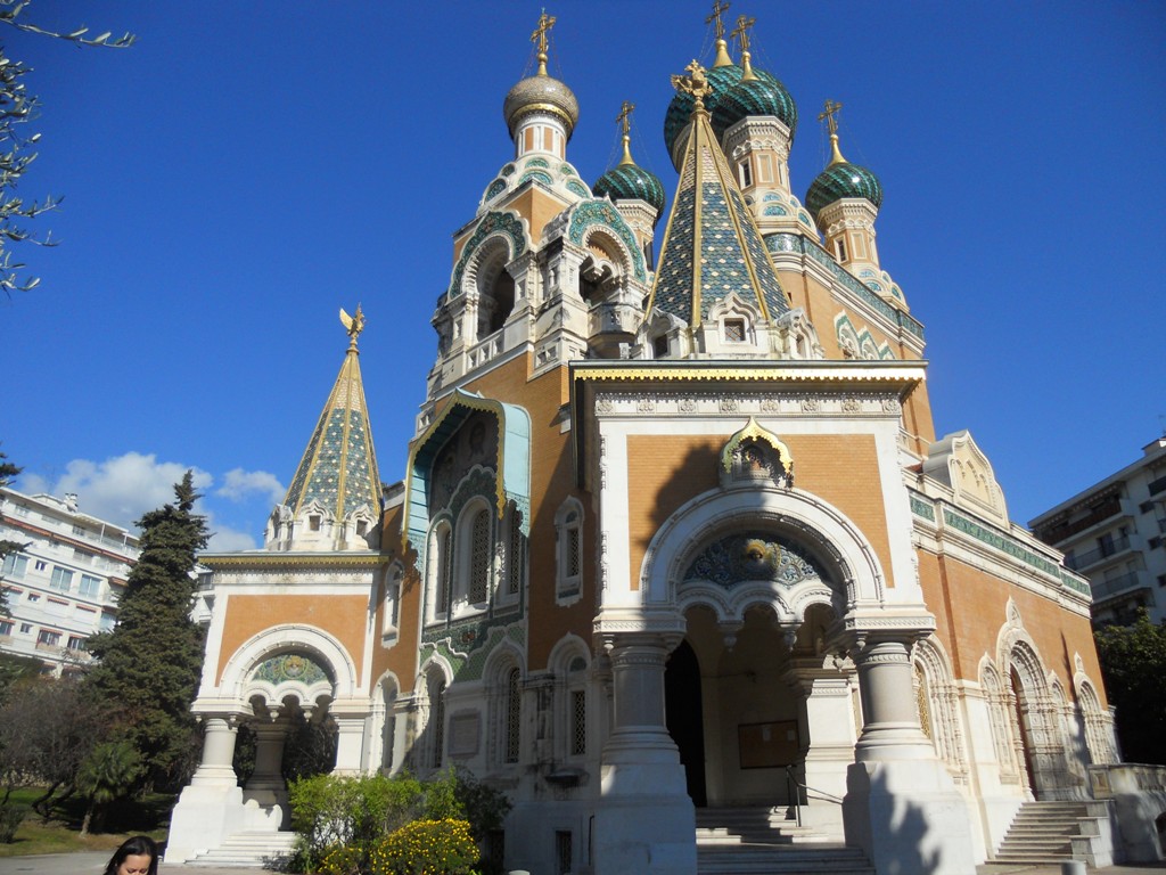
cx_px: 583
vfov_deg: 51.4
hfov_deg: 65.3
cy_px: 438
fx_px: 909
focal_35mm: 27
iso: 80
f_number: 3.2
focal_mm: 4.9
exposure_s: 1/1250
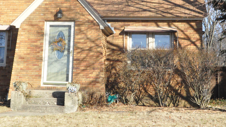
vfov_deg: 17.4
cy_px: 10
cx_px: 114
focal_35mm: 68
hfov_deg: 31.0
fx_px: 408
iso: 3200
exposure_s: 1/1000
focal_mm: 24
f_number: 16
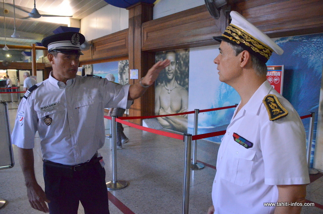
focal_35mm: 27
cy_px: 107
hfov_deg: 67.5
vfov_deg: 47.7
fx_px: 242
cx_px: 162
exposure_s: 1/125
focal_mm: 18
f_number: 5.6
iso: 5000
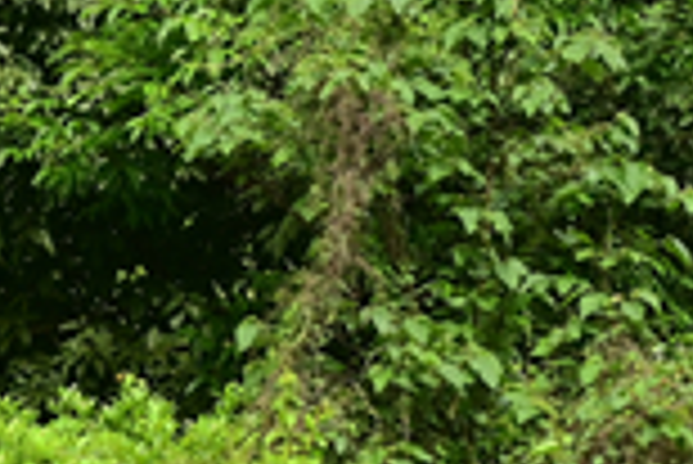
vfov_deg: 4.4
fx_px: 6012
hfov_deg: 6.1
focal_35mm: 312
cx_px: -1368
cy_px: 680
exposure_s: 1/160
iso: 220
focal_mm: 40
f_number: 8
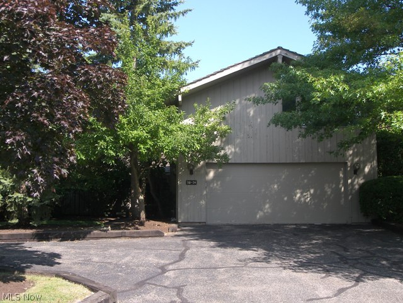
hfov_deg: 41.2
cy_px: 152
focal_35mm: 46
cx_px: 202
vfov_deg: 31.5
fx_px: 536
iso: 50
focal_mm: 9.6
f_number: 3.6
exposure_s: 1/250
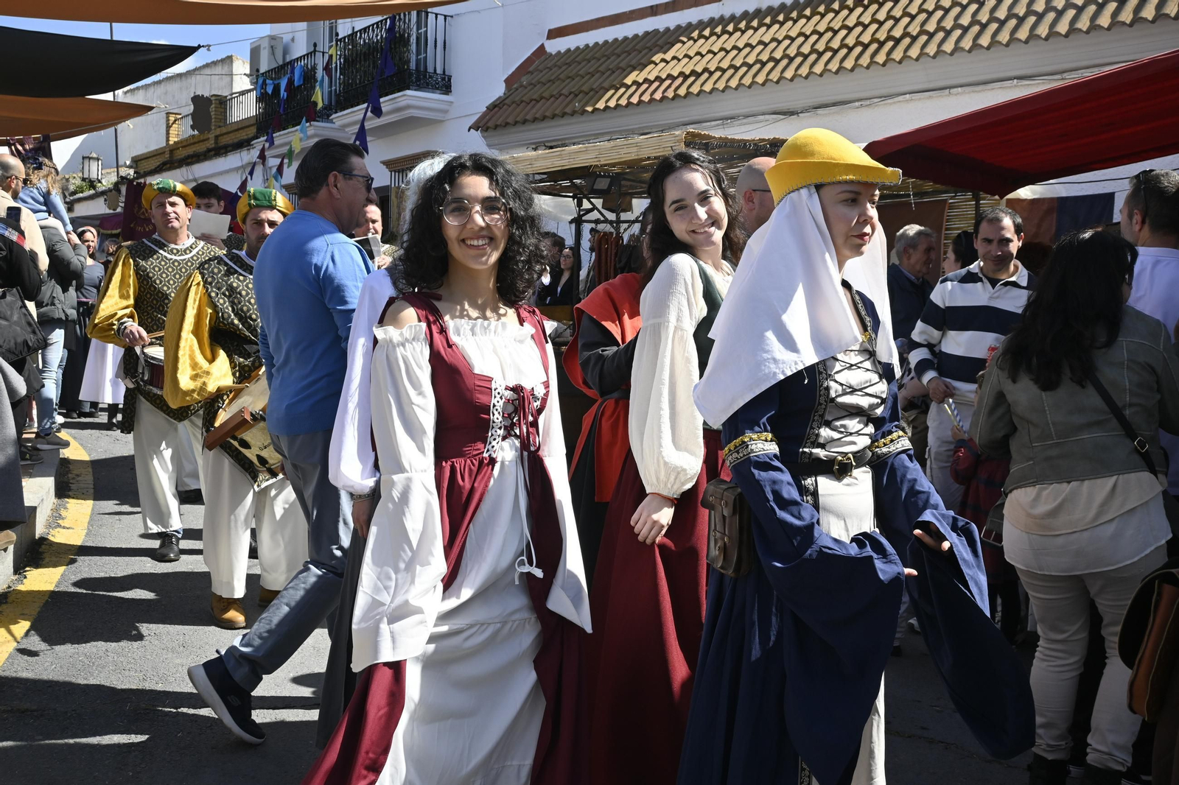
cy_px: 392
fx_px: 1179
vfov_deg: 36.9
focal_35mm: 36
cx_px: 590
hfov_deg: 53.1
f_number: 6.3
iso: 250
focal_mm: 24
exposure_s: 1/800
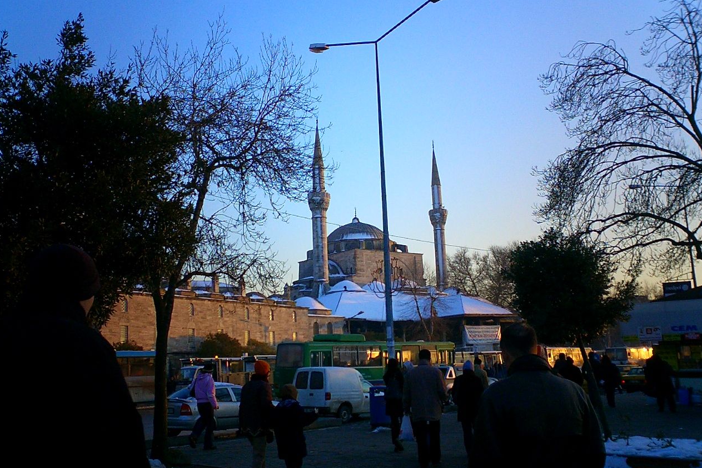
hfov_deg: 49.6
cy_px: 240
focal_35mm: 39
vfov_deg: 34.2
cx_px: 350
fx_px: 760
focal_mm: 5.6
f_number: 3.5
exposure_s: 1/320
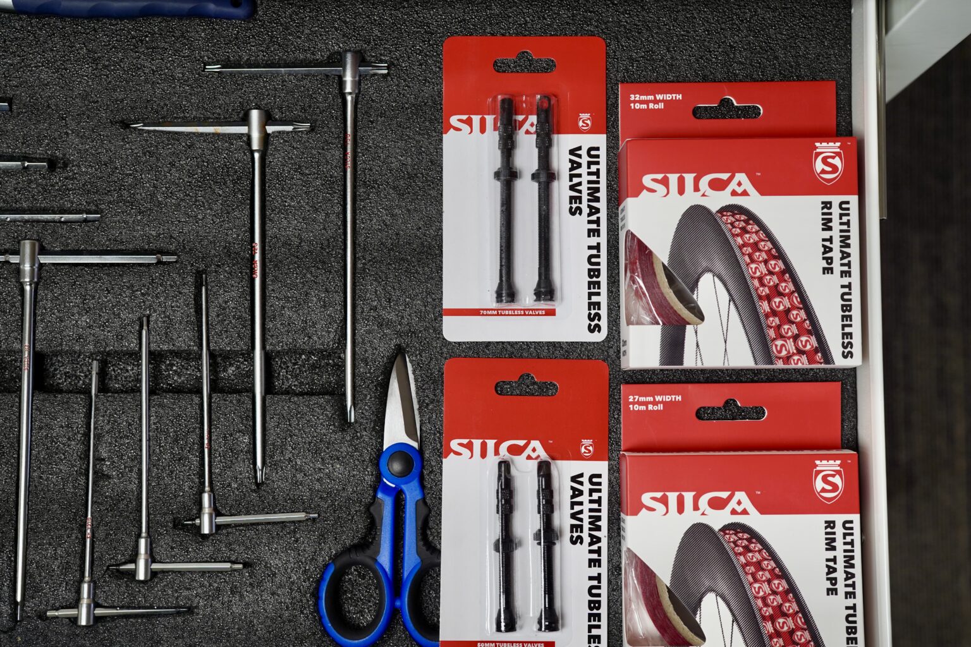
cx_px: 486
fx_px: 1349
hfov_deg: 39.6
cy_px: 324
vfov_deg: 27.0
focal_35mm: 50
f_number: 4.5
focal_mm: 50
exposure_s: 1/50
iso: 500
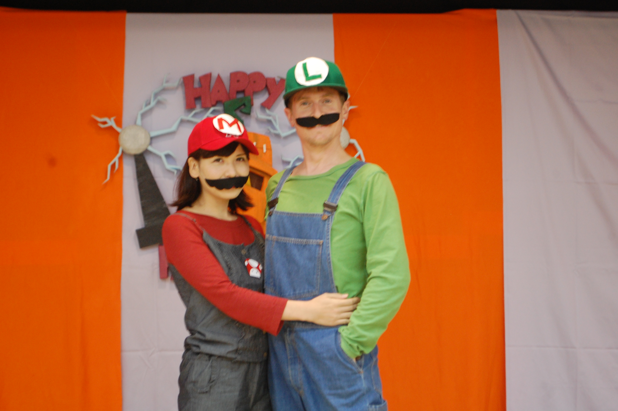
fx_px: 1235
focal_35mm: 72
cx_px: 309
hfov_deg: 28.1
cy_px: 206
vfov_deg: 18.9
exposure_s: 1/8
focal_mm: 48
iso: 800
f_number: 5.6
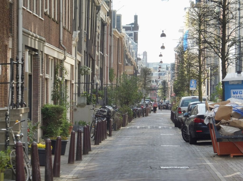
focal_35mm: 214
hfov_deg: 9.3
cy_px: 90
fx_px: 1499
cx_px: 122
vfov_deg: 6.9
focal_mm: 38.2
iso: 250
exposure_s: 1/100
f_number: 6.3
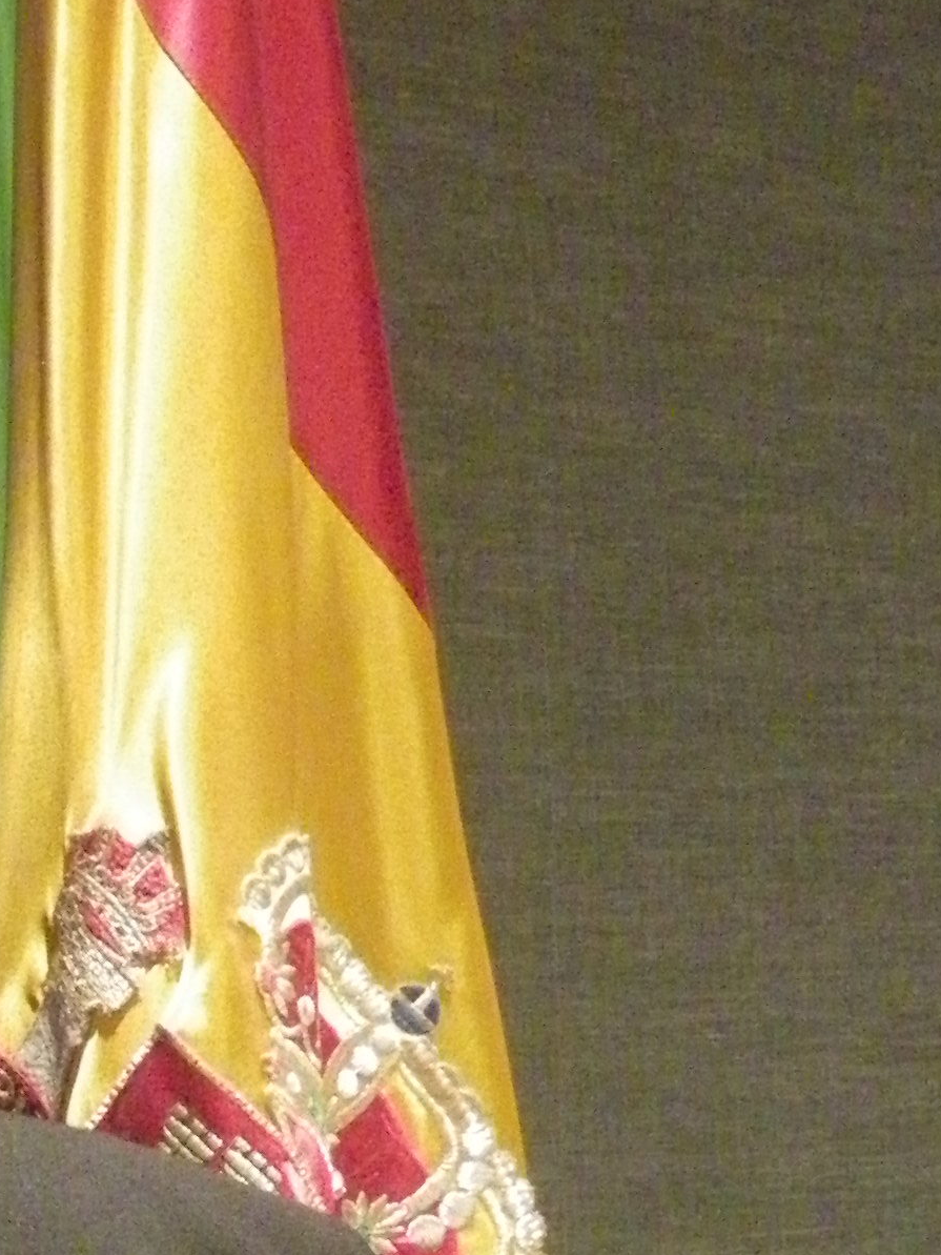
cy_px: 1166
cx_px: -621
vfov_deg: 17.0
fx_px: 4131
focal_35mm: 114
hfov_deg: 12.2
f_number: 3.2
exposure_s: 1/60
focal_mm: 6
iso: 800
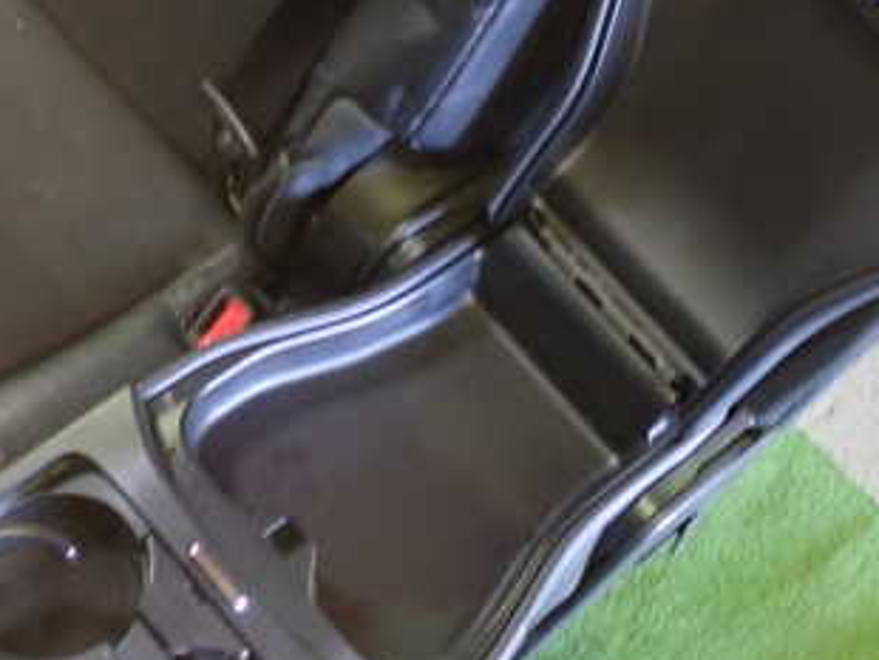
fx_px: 1474
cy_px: 428
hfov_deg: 33.2
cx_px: 482
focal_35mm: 58
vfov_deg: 25.2
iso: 800
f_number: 2.3
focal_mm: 5.4
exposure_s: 1/25
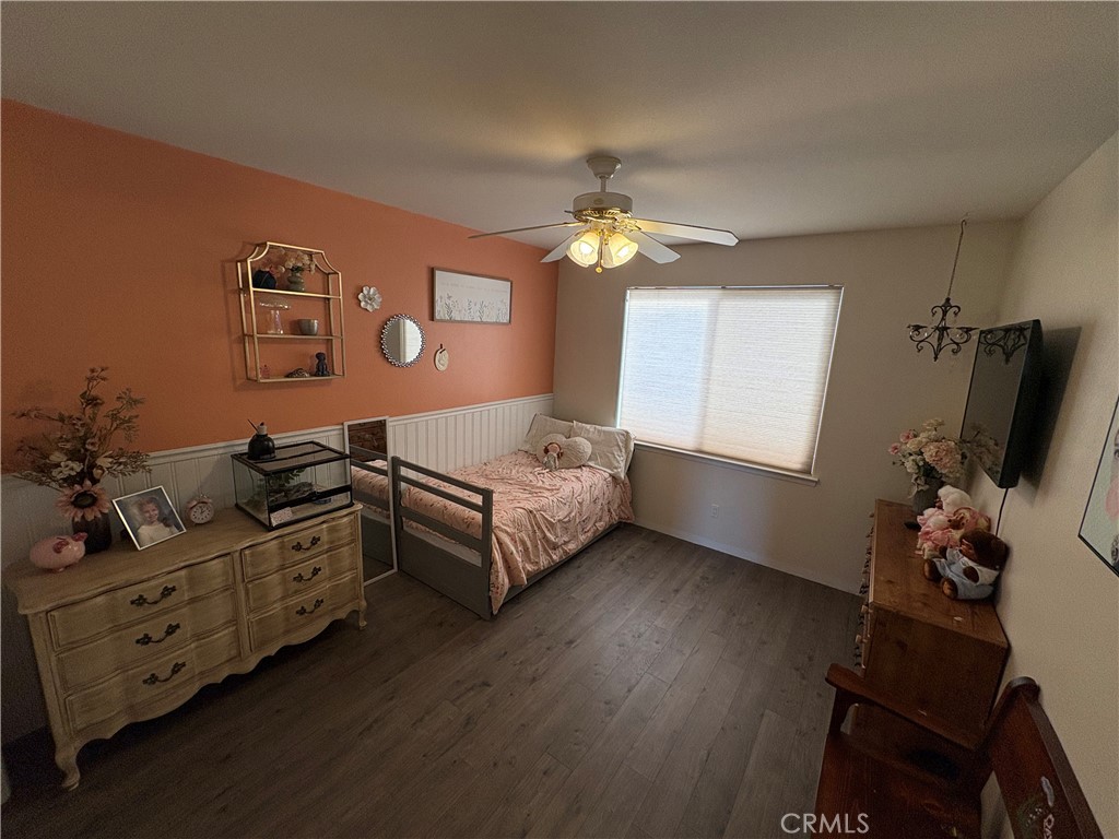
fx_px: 453
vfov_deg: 85.7
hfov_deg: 102.1
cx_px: 560
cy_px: 420
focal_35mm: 14
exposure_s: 1/120
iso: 160
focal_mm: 2.22
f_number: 2.2
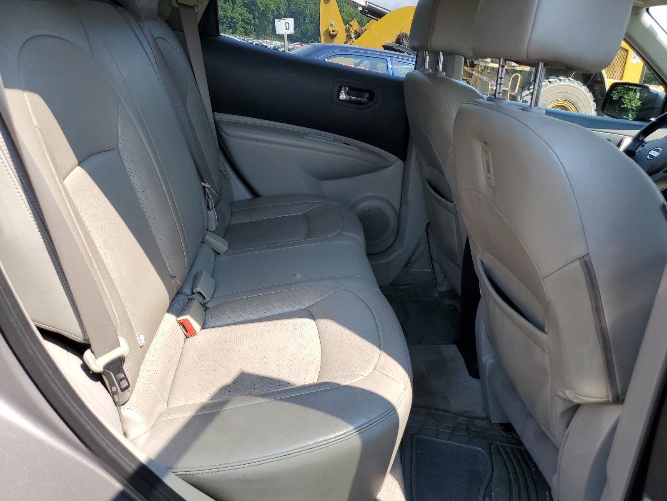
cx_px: 334
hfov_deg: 67.3
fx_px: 501
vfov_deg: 53.1
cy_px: 250
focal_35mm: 26
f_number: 1.5
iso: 50
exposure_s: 1/909
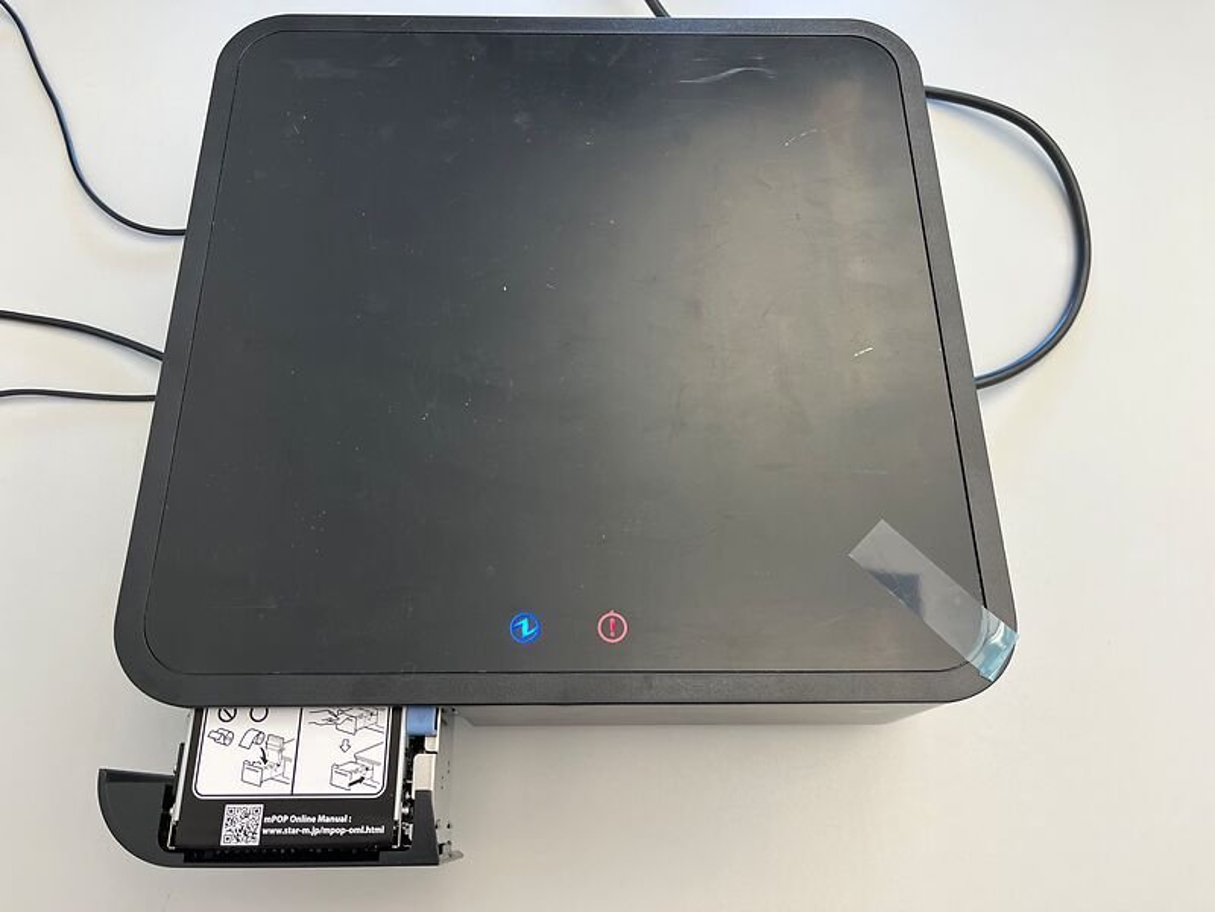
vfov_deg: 53.1
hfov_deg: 67.3
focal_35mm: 26
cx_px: 608
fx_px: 913
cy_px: 456
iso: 125
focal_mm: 5.1
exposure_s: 1/100
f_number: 1.6
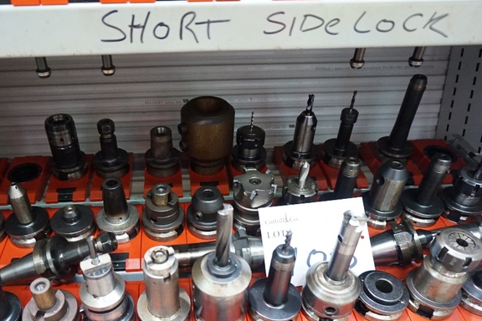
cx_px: 197
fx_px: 402
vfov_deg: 43.3
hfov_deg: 61.5
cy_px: 196
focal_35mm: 30
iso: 3200
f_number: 3.5
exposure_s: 1/25
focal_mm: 16
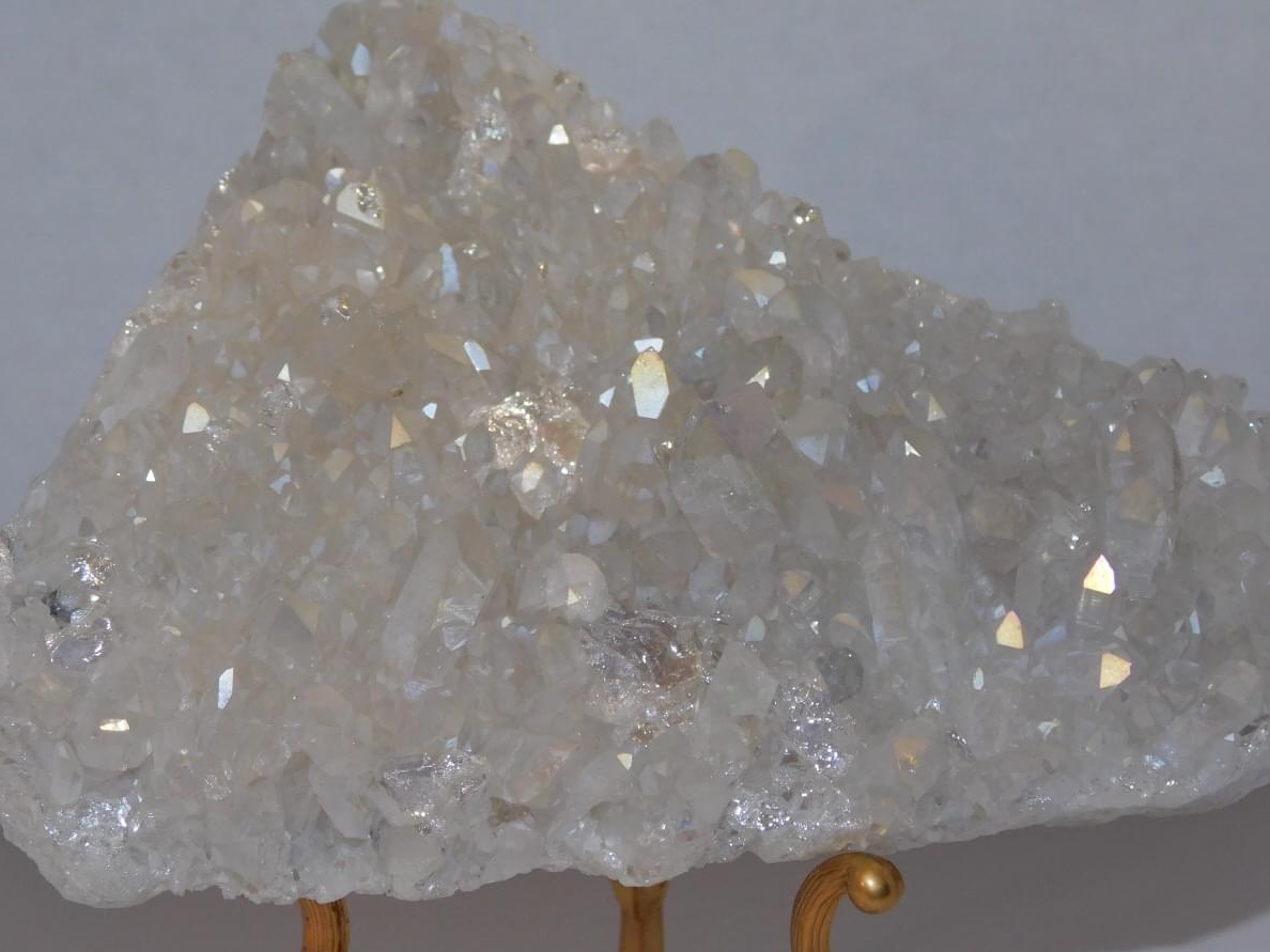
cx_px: 608
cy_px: 457
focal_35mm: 97
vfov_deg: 15.2
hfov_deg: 20.2
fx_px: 3559
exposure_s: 1/60
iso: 200
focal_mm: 14.2
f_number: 4.4
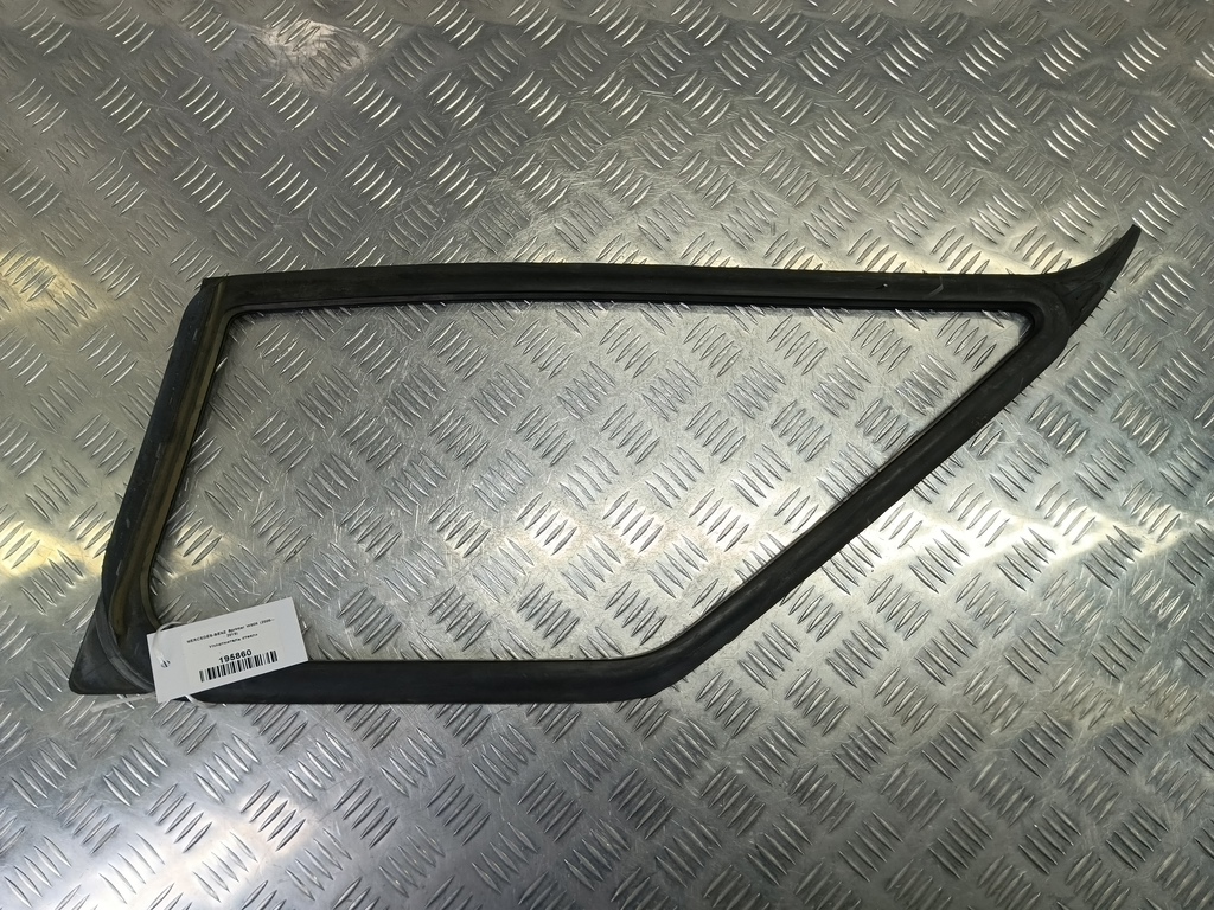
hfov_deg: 73.9
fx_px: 807
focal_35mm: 23
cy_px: 455
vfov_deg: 58.9
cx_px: 607
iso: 139
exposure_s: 1/100
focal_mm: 4.11
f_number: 1.6
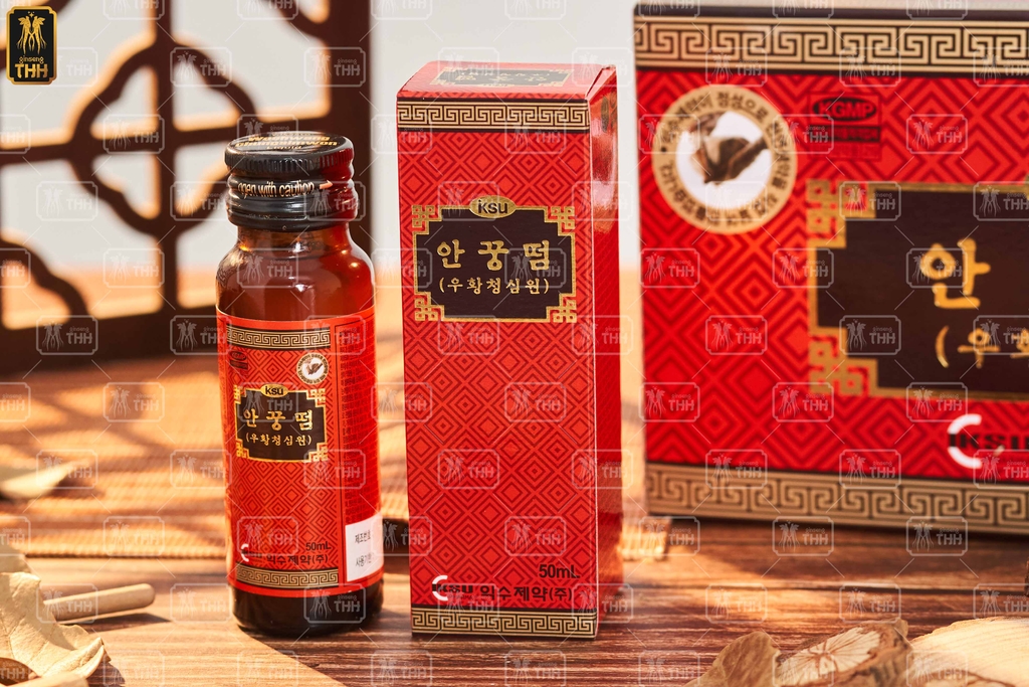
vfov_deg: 10.8
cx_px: 514
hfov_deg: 16.1
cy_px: 344
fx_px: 3630
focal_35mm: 127
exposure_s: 1/160
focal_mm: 85
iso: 800
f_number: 5.6
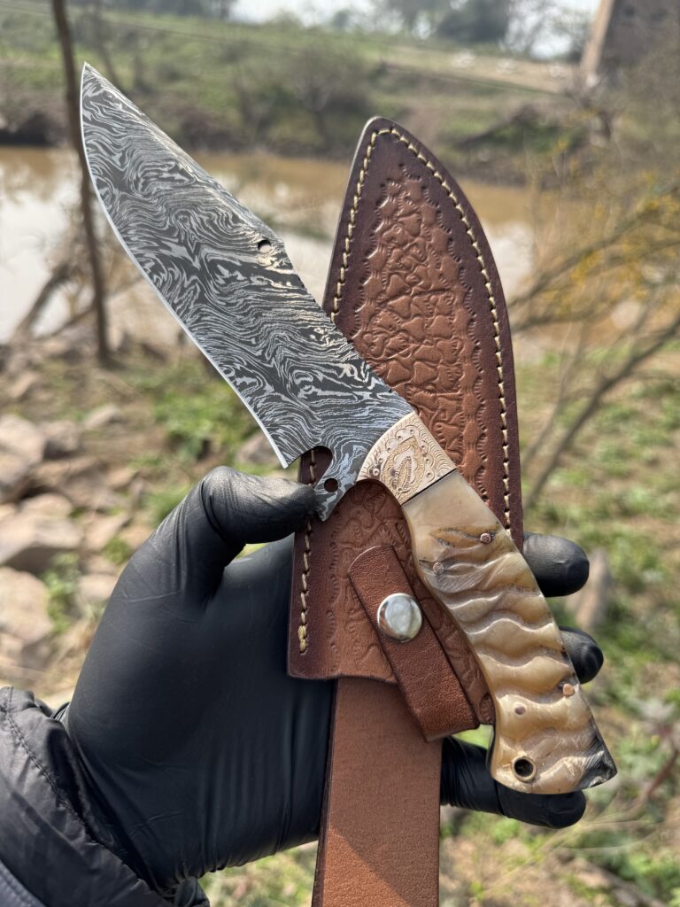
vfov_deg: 71.6
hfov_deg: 56.8
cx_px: 340
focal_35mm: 24
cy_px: 454
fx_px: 629
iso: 80
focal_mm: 6.76
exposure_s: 1/1637
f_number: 1.78
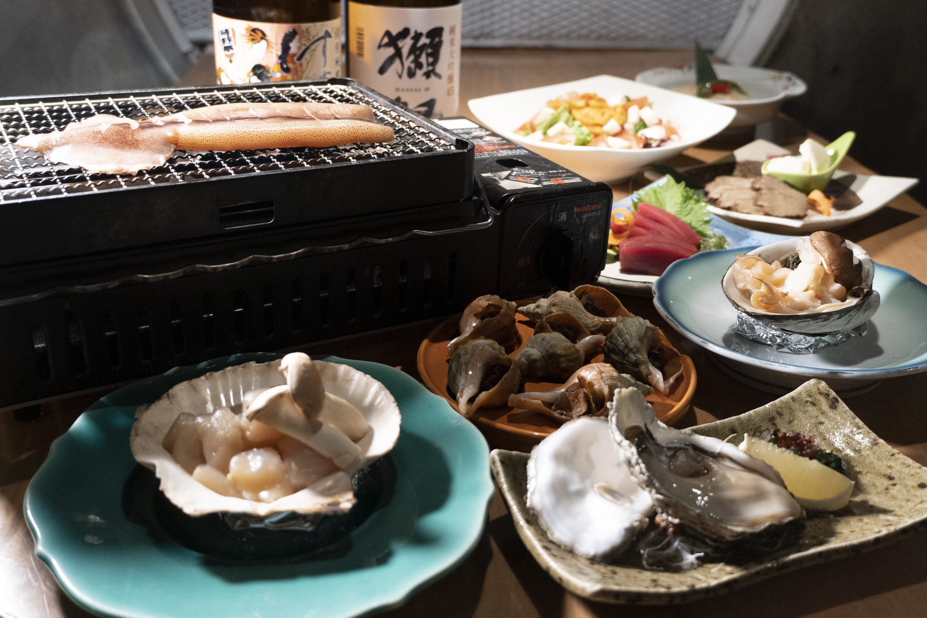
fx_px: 927
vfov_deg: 36.9
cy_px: 309
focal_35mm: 36
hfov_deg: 53.1
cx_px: 464
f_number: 4
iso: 1600
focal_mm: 24
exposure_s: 1/160
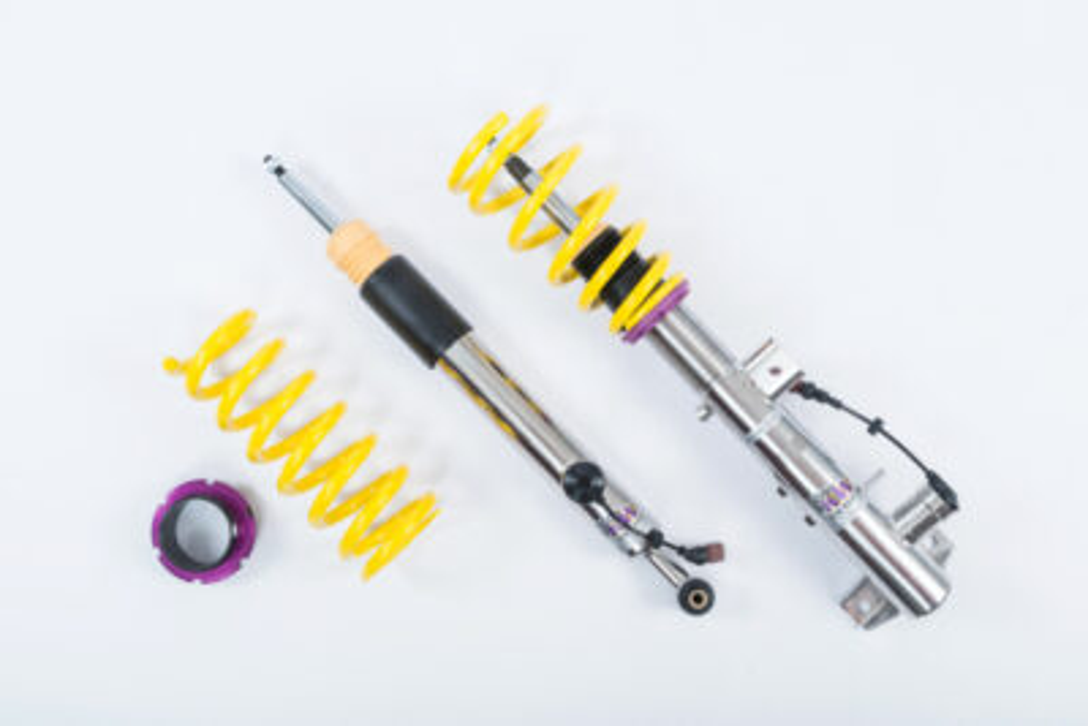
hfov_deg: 50.7
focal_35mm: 38
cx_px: 544
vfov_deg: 35.1
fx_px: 1149
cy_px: 363
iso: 400
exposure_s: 1/250
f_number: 14
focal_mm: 38
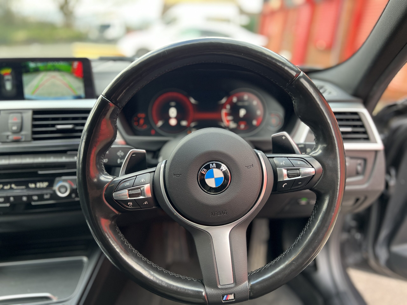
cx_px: 204
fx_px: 306
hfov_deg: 67.3
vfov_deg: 53.1
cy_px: 152
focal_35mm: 26
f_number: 1.5
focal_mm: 5.7
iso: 125
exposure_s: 1/97
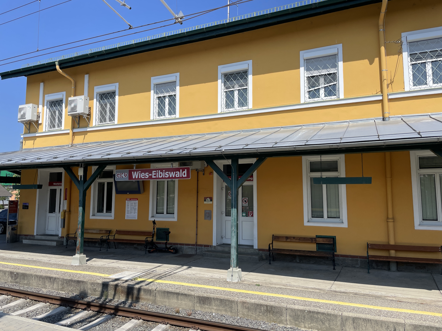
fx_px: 332
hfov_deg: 67.3
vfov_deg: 53.1
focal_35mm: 26
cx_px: 221
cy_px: 166
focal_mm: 4.2
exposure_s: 1/3610
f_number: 1.6
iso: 32
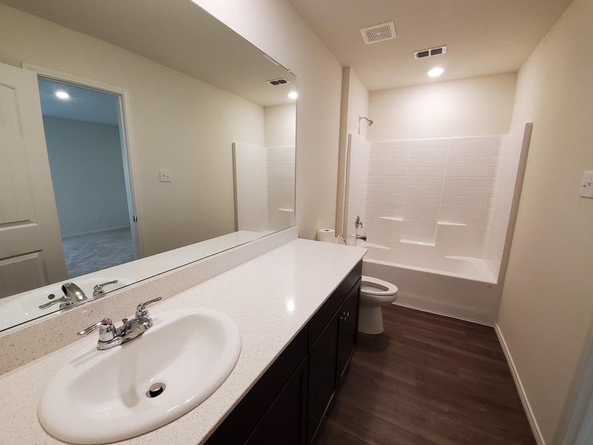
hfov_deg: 102.1
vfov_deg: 85.7
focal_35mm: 14
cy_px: 220
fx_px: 240
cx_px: 289
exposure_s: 1/60
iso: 250
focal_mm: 1.8
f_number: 2.2
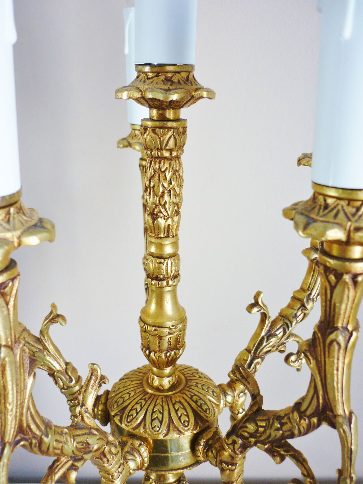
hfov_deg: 42.9
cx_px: 182
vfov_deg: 55.4
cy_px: 242
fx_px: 461
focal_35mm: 33
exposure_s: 1/40
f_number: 2.8
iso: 80
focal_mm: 5.5
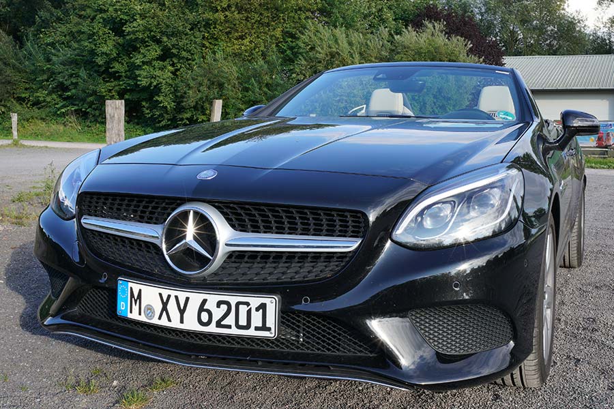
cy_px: 204
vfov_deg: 59.5
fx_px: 358
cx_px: 307
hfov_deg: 81.2
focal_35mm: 21
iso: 100
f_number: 11
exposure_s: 1/40
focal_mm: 21
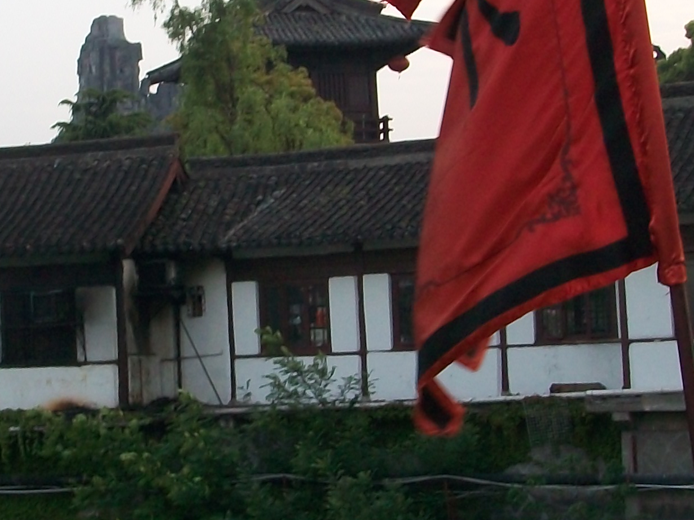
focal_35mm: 96
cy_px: 80
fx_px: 1924
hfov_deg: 20.3
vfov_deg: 15.3
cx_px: 207
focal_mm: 5.7
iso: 80
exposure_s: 1/125
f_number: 2.8
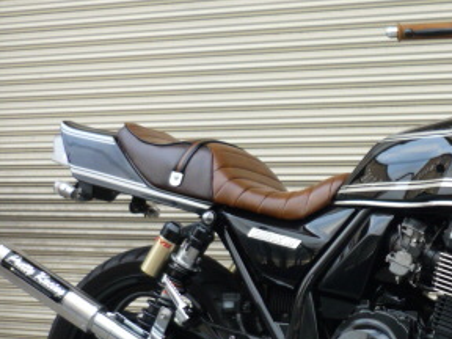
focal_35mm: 89
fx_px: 1162
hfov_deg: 21.3
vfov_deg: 16.5
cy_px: 248
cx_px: 452
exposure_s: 1/60
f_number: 2.8
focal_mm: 5.5
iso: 100
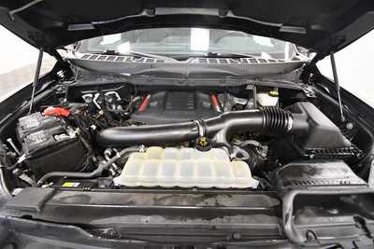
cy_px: 124
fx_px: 156
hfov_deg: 100.4
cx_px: 187
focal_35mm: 15
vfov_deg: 77.4
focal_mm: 10
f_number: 4.5
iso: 2800
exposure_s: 1/125
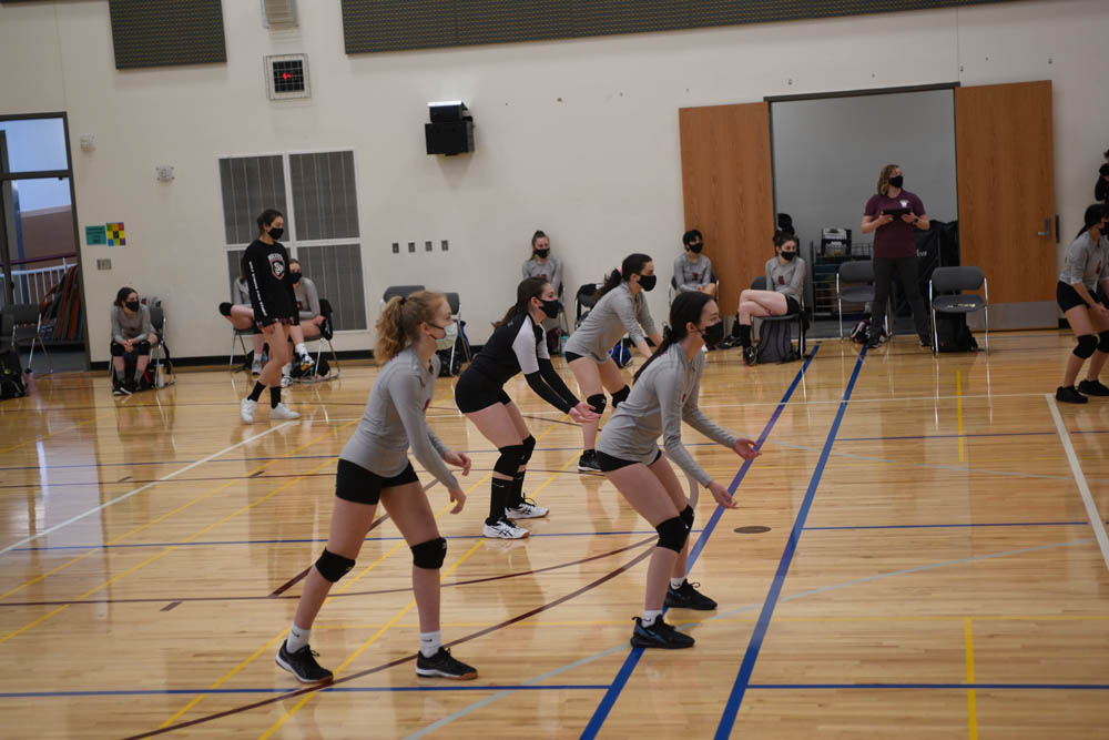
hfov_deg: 32.4
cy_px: 370
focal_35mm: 62
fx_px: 1910
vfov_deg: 21.9
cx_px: 554
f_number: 3.2
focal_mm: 62
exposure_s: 1/160
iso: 400
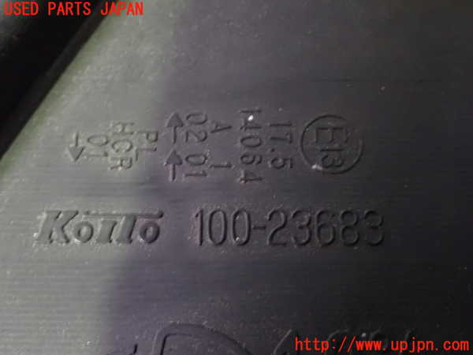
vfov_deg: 30.9
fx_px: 642
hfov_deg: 40.4
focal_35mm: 47
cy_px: 178
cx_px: 236
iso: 1600
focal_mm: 8.4
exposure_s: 1/13
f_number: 3.1
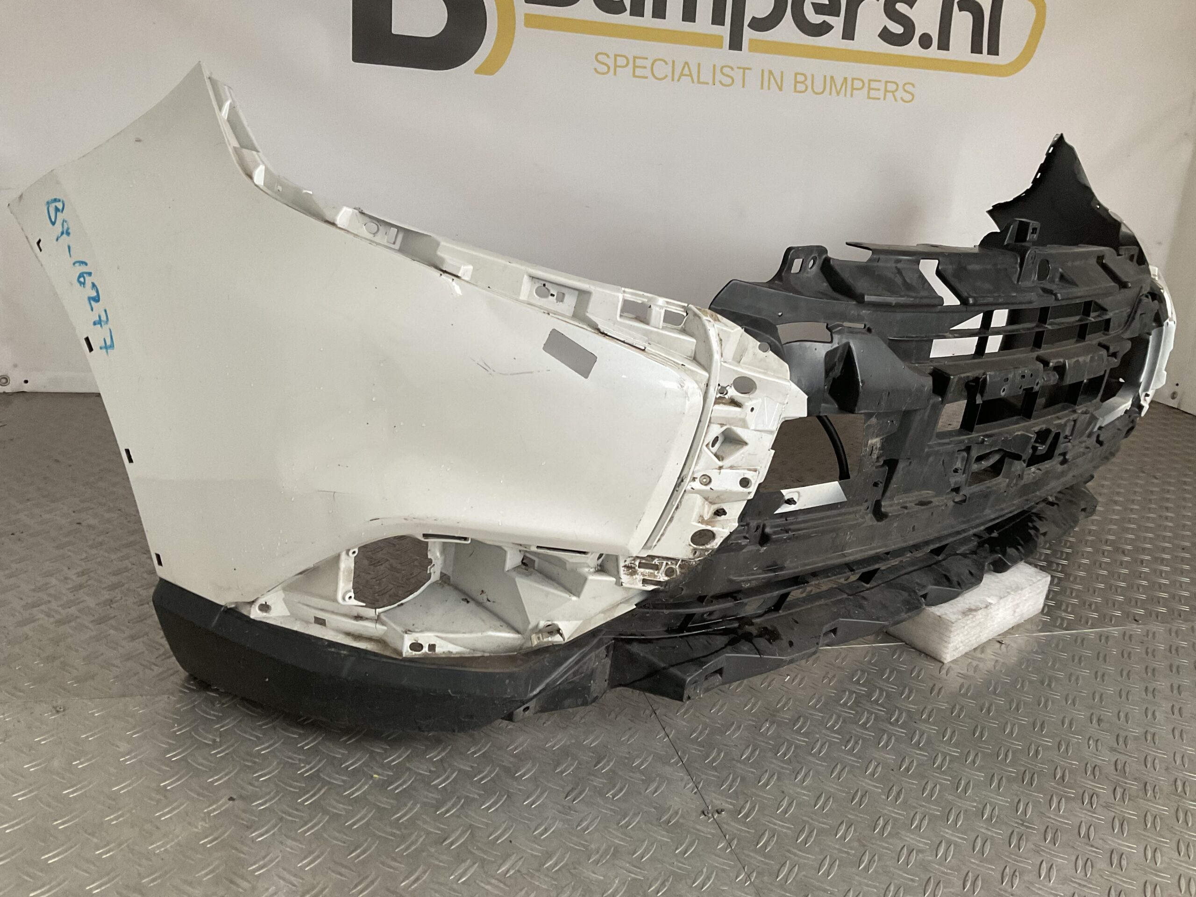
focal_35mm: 29
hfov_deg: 61.7
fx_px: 1002
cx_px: 598
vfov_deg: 48.2
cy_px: 448
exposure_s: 1/50
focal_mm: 3
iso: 100
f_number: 1.8
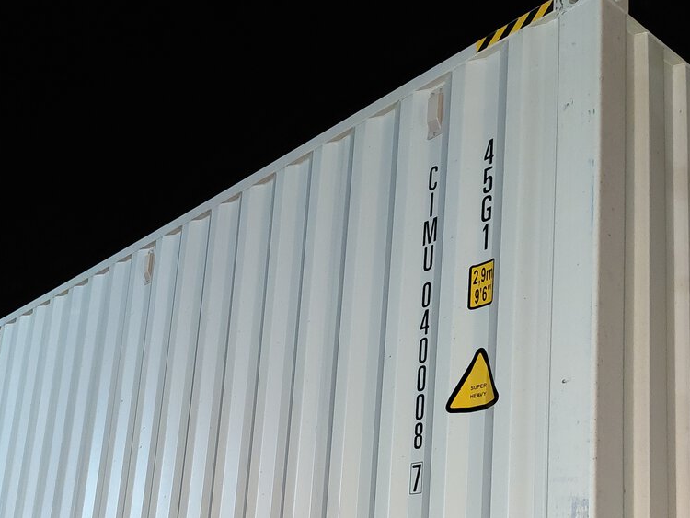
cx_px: 288
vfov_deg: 29.4
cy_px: 430
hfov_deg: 39.5
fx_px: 957
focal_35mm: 48
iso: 800
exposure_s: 1/25
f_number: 1.8
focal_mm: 4.69
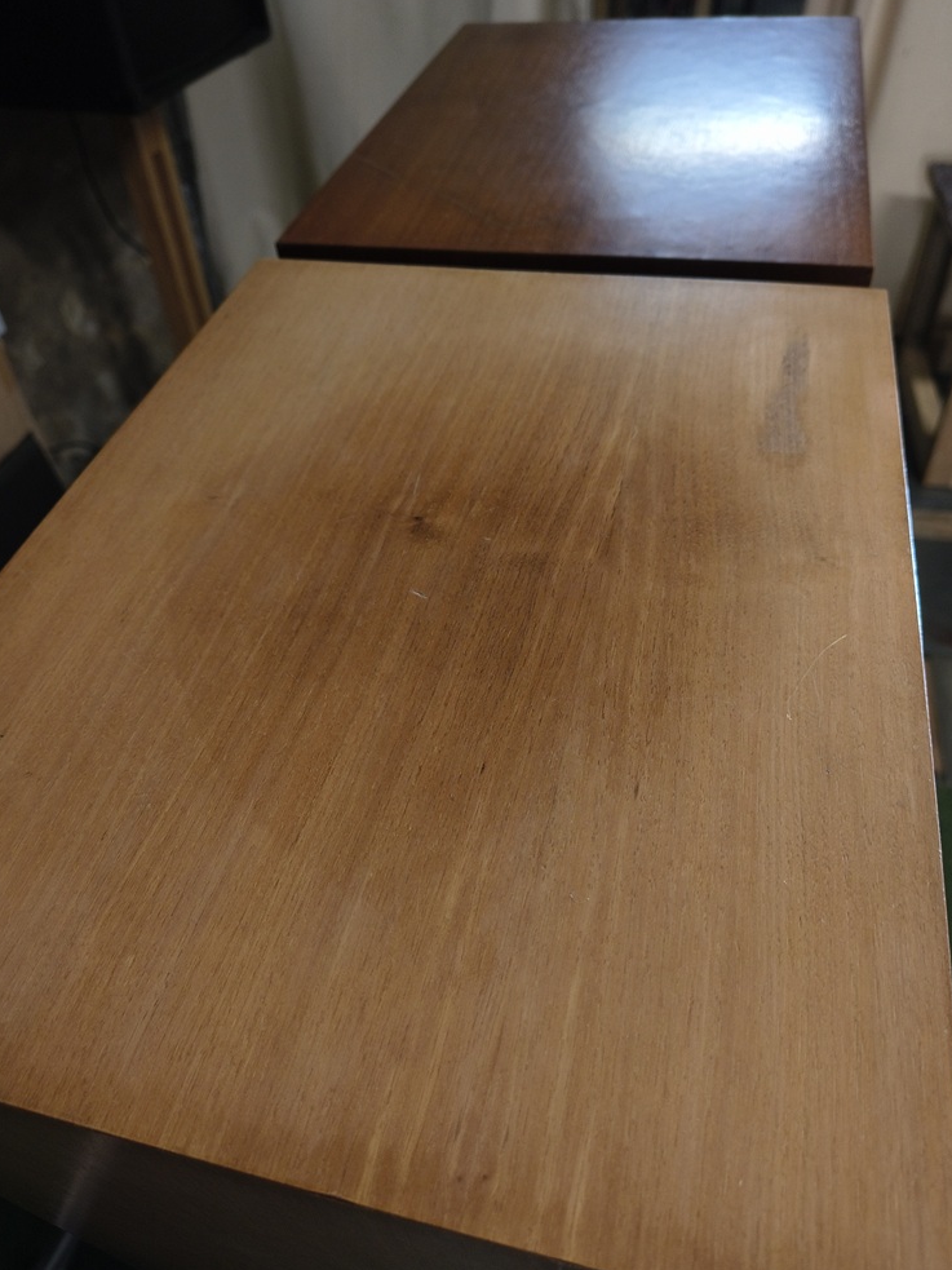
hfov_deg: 54.9
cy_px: 634
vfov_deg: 69.4
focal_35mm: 25
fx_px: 917
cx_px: 466
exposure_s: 1/50
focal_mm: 5.56
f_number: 1.8
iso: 496
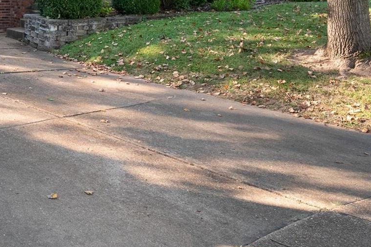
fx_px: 567
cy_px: -6
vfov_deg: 23.5
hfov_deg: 34.1
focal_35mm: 55
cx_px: 30
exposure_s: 1/200
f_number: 6.3
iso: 400
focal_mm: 13
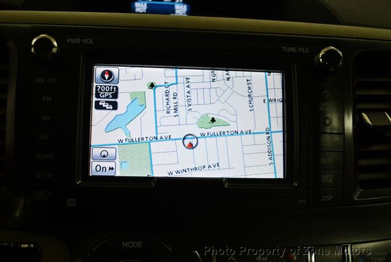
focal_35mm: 44
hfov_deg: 44.5
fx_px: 478
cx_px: 196
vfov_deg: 30.6
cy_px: 131
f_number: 3.8
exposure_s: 1/200
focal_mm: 22
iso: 800
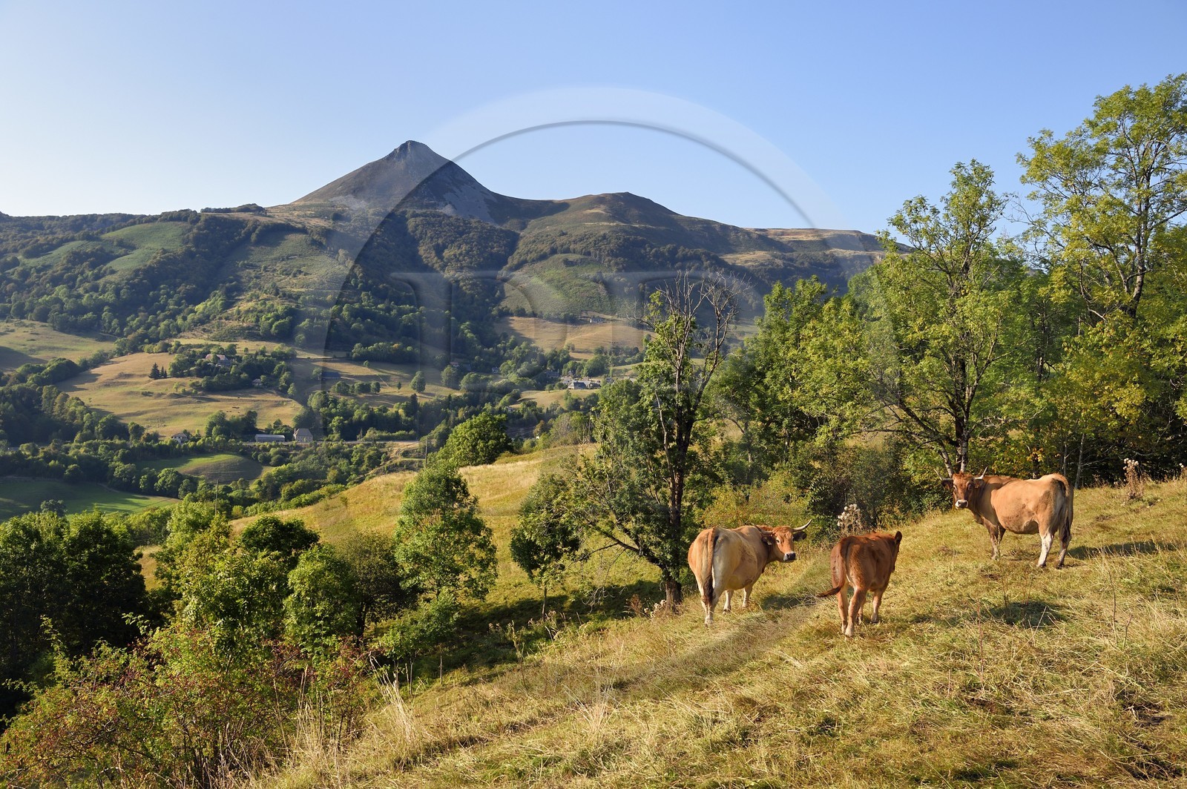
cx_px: 594
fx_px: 1054
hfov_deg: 58.8
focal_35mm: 32
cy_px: 394
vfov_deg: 41.0
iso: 200
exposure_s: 1/200
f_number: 10
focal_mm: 32
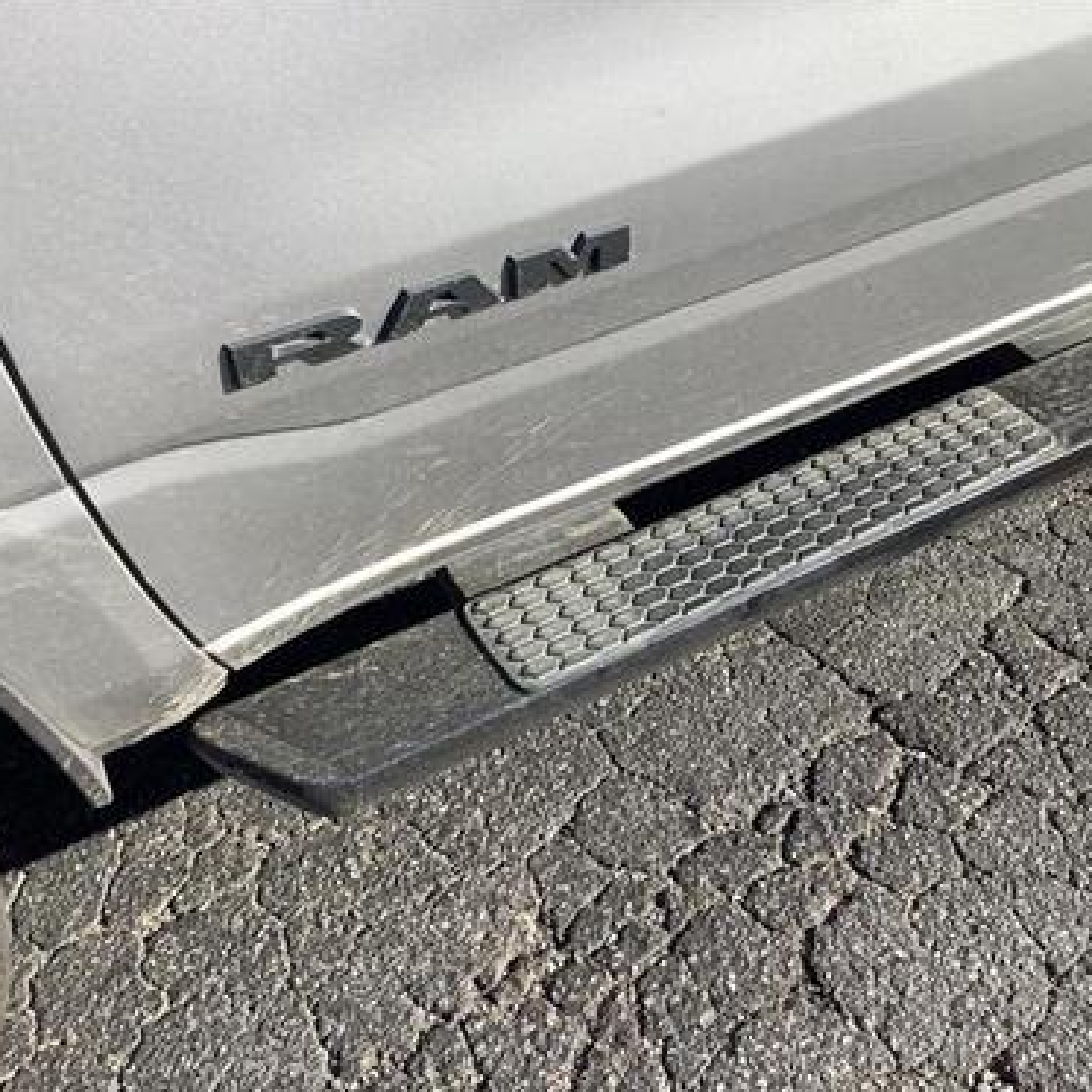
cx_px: 583
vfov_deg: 44.9
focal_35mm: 37
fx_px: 1321
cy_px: 545
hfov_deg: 44.9
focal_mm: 3.3
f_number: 2.4
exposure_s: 1/612
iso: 25
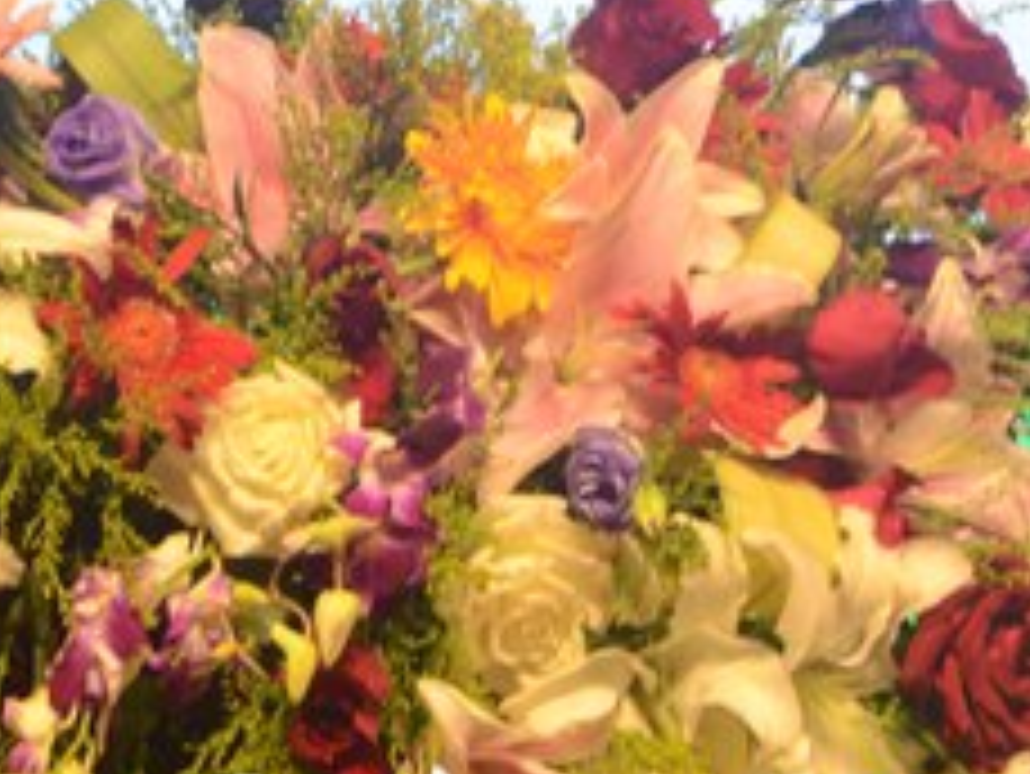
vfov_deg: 4.9
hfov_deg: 6.5
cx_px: -306
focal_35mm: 301
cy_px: 124
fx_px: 8961
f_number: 13
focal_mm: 80
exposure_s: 1/80
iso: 2000
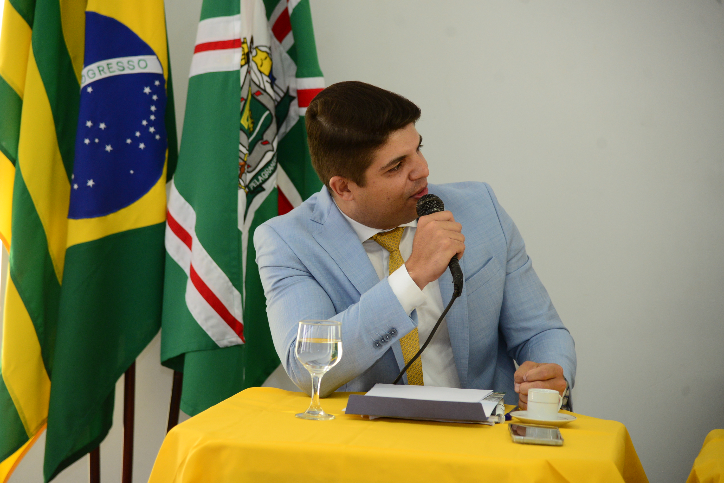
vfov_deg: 11.4
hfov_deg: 17.1
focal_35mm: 120
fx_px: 2414
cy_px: 242
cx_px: 362
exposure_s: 1/125
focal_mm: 120
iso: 1600
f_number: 4.5
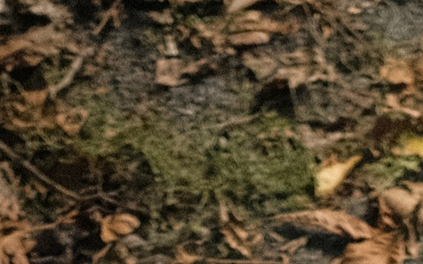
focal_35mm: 255
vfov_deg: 4.5
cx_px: 443
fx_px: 2941
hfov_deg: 8.2
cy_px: 1227
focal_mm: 23
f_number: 2
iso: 3200
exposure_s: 1/52
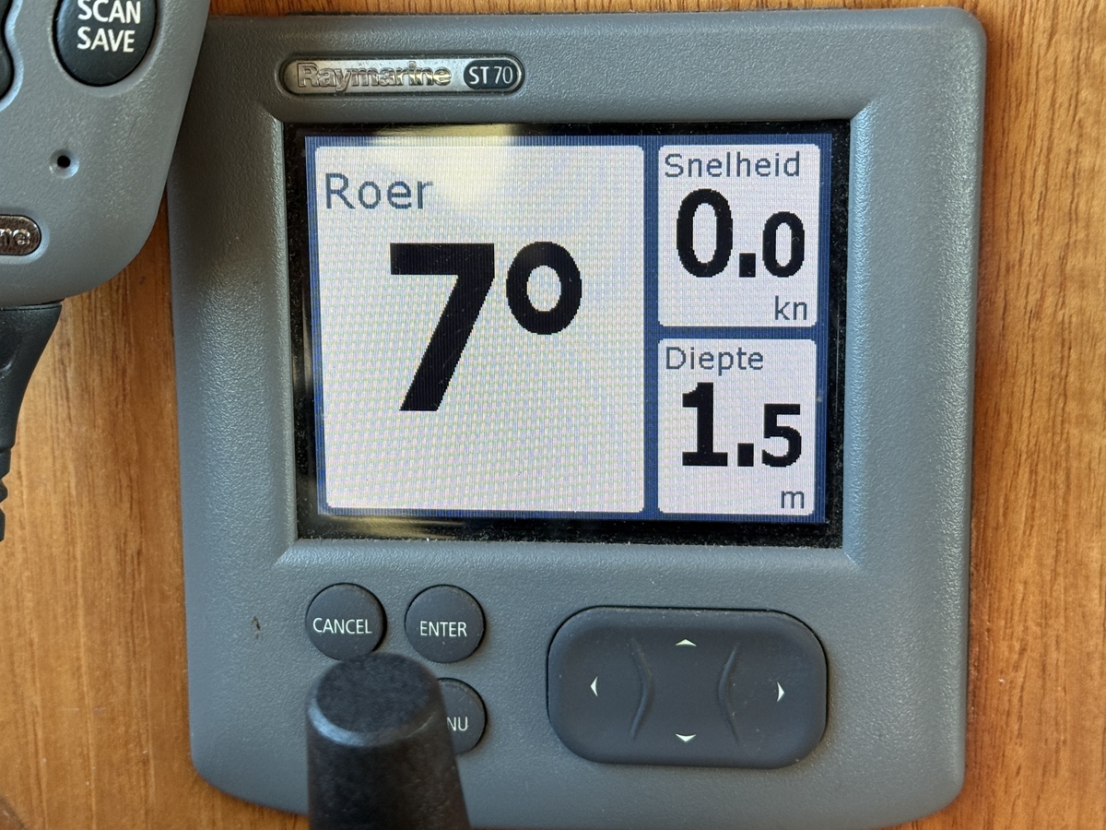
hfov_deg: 39.7
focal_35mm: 48
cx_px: 553
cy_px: 415
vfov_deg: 30.3
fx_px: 1534
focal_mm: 6.76
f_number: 1.78
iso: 160
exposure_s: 1/100
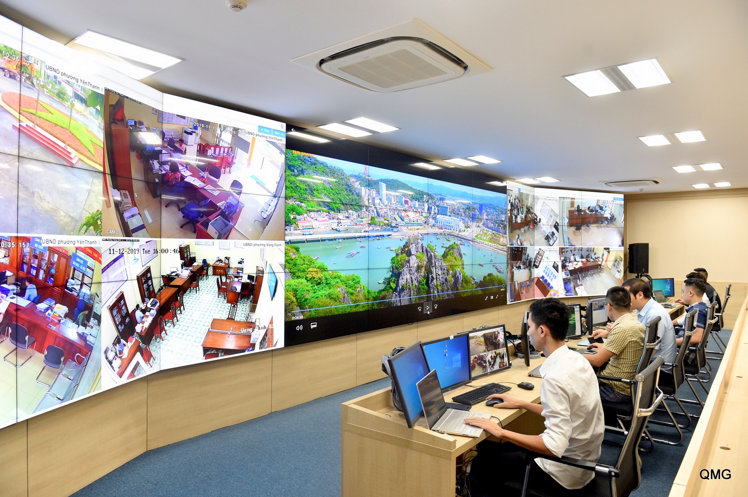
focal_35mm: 24
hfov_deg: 73.8
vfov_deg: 53.0
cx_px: 374
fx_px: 498
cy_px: 248
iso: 1600
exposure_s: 1/125
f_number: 4
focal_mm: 24
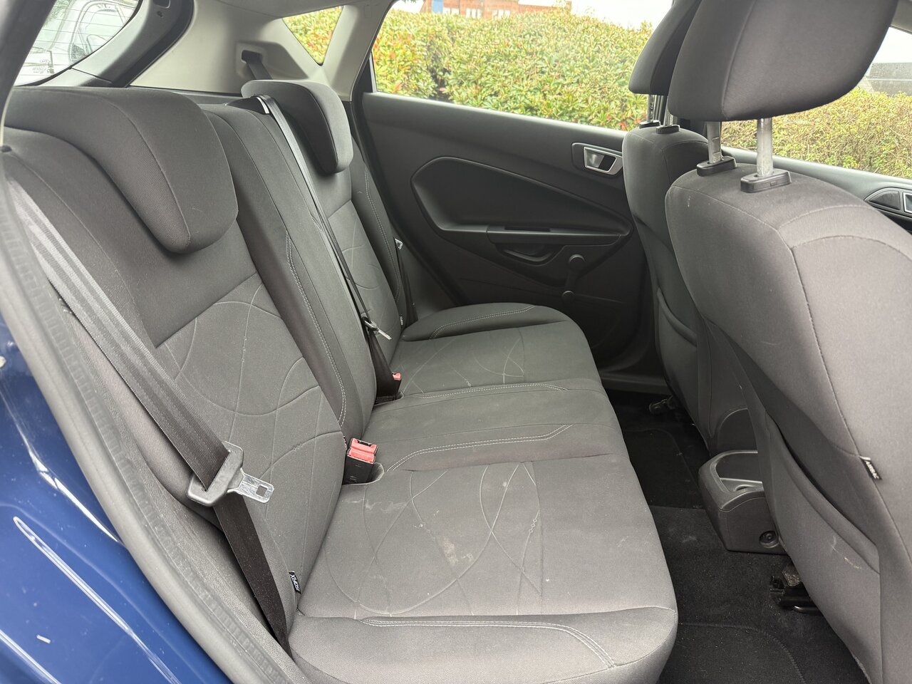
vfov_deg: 56.8
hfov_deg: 71.6
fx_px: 632
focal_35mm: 24
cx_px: 456
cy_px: 342
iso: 200
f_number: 1.78
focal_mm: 6.76
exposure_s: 1/91
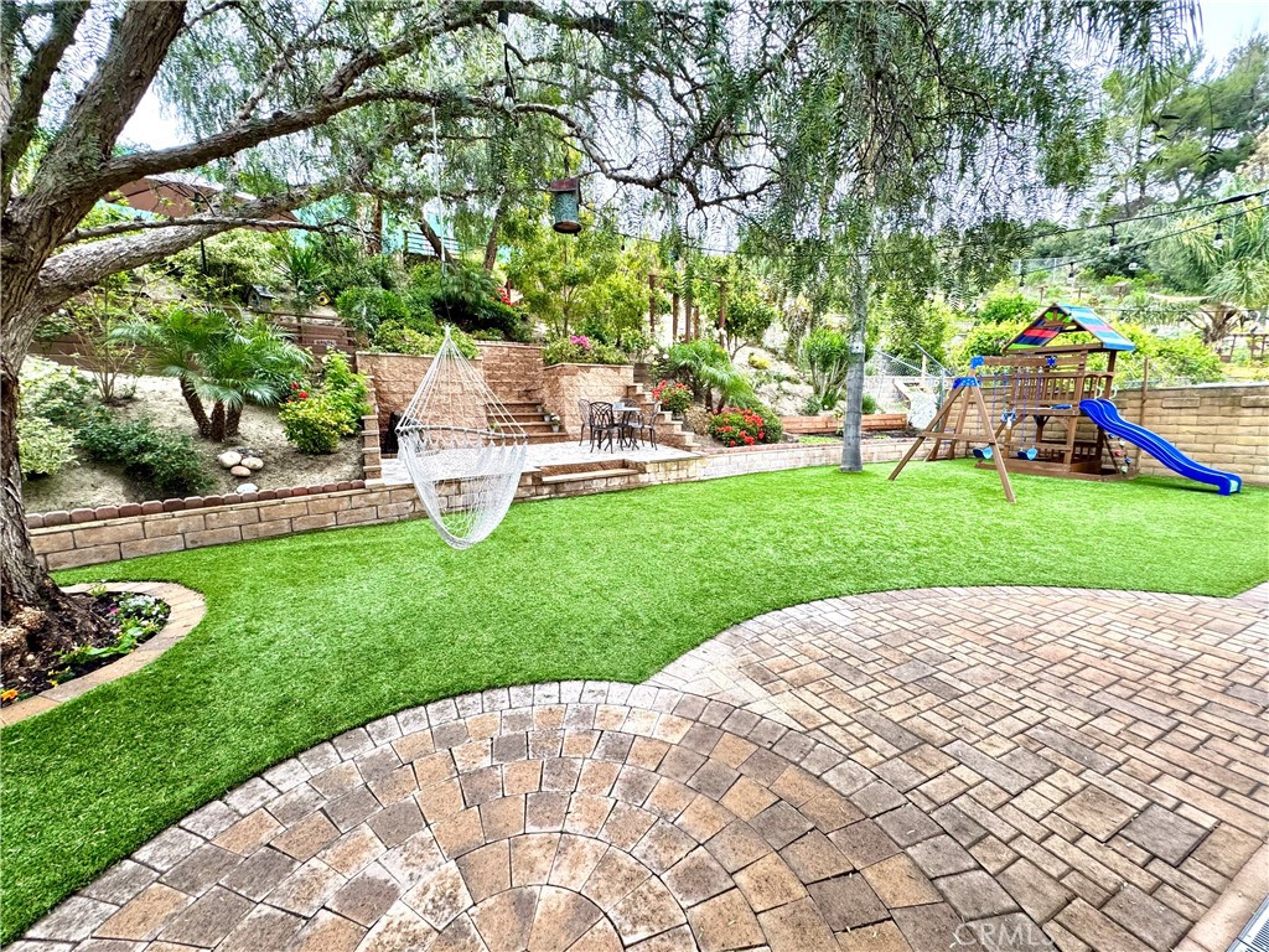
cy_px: 476
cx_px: 634
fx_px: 513
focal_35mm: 14
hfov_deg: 102.1
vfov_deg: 85.7
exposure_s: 1/99
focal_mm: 2.22
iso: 50
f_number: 2.2
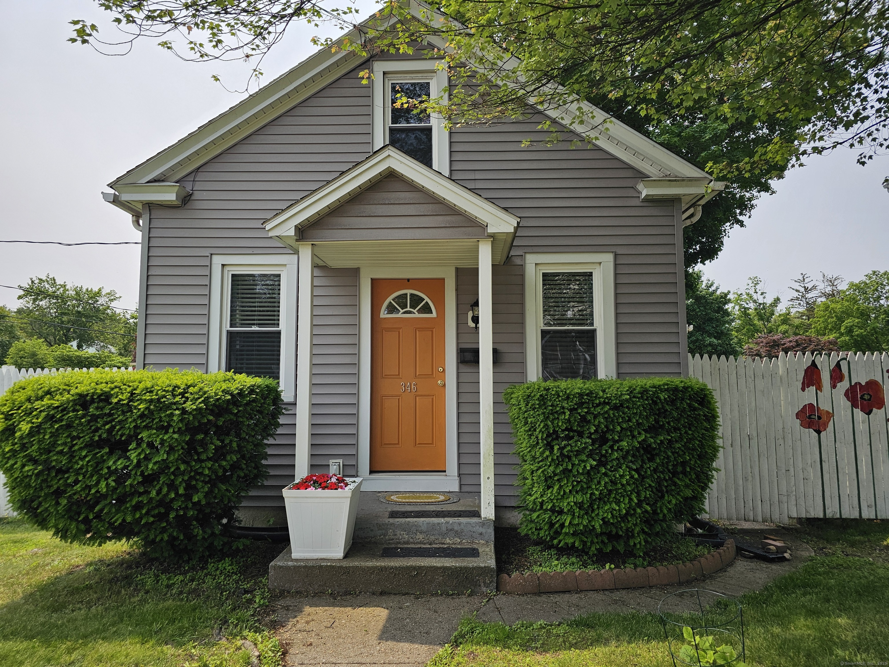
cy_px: 334
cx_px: 444
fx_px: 591
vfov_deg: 58.9
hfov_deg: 73.9
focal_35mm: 23
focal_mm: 6.3
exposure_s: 1/1102
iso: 20
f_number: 1.7
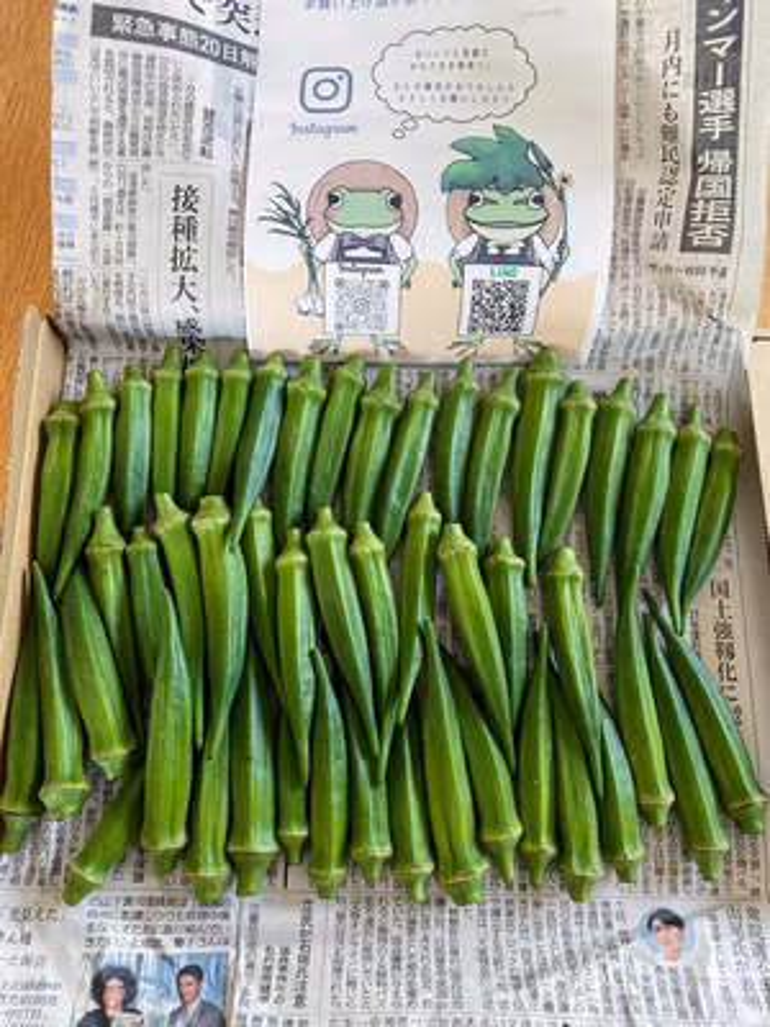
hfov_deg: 53.1
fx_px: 771
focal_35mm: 26
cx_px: 385
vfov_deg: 67.3
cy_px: 514
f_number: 1.8
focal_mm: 4.25
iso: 160
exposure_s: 1/60
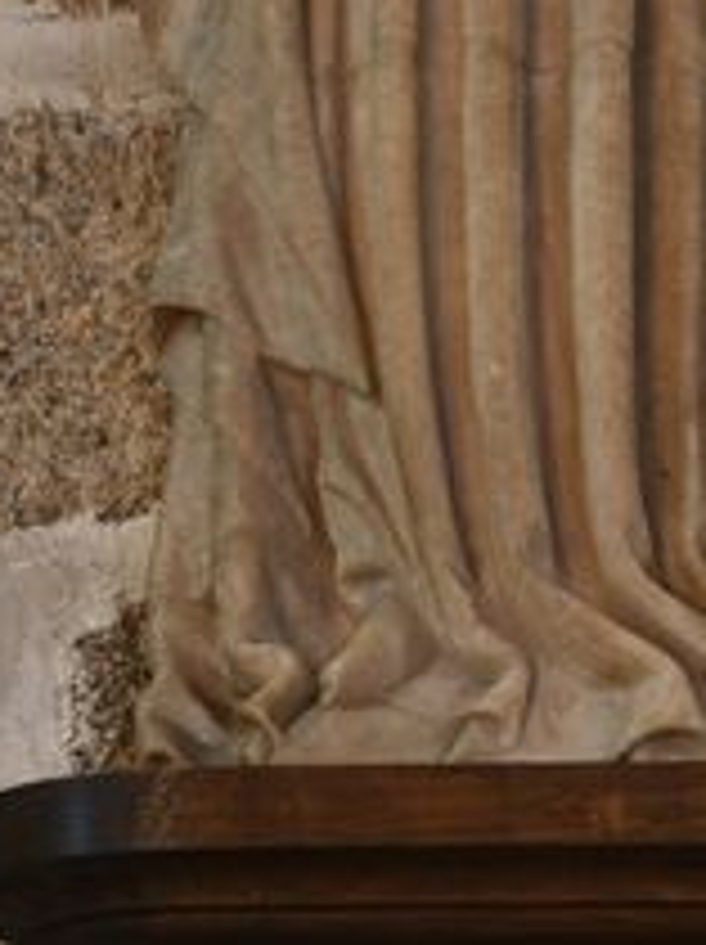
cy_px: -414
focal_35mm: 273
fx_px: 7439
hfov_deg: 5.4
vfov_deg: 7.2
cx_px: 569
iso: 64
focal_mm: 85
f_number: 10
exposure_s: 25
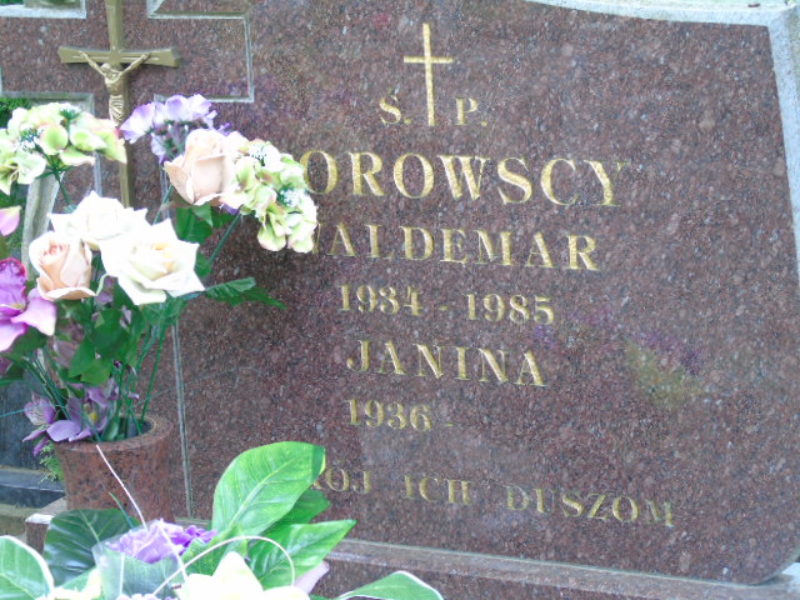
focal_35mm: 108
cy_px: 300
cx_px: 400
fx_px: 2496
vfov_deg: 13.7
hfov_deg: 18.2
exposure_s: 1/30
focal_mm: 19
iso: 160
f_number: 4.4
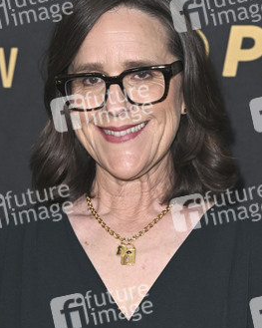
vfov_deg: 12.4
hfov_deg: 10.0
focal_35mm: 155
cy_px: 159
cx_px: 131
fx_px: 1503
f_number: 5.6
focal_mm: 91
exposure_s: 1/320
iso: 2000
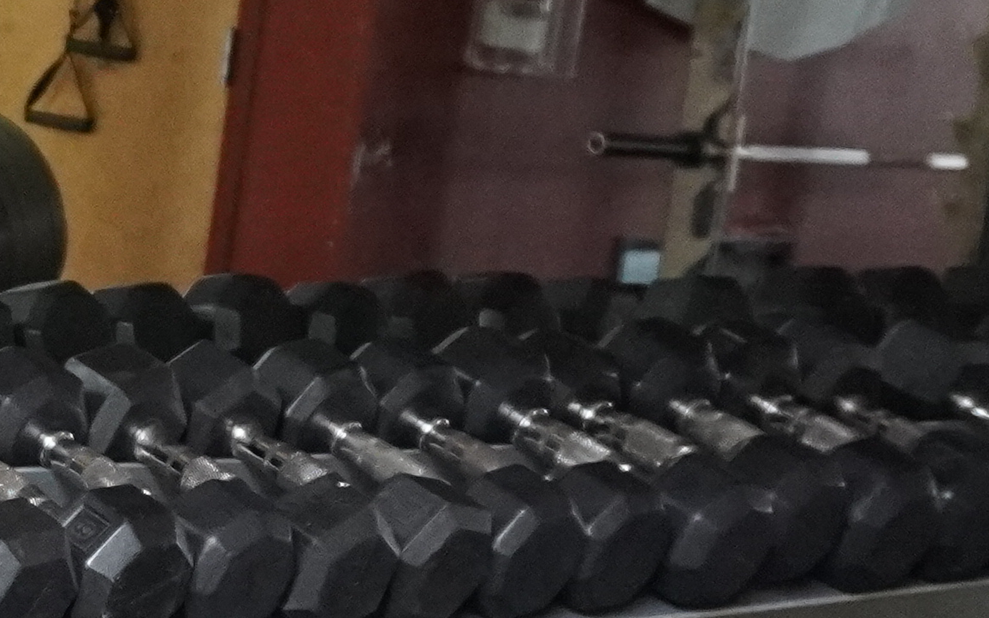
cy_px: 506
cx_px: -475
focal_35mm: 127
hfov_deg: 15.3
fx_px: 3422
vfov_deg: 10.3
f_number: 3.5
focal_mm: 16
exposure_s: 1/160
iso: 2500
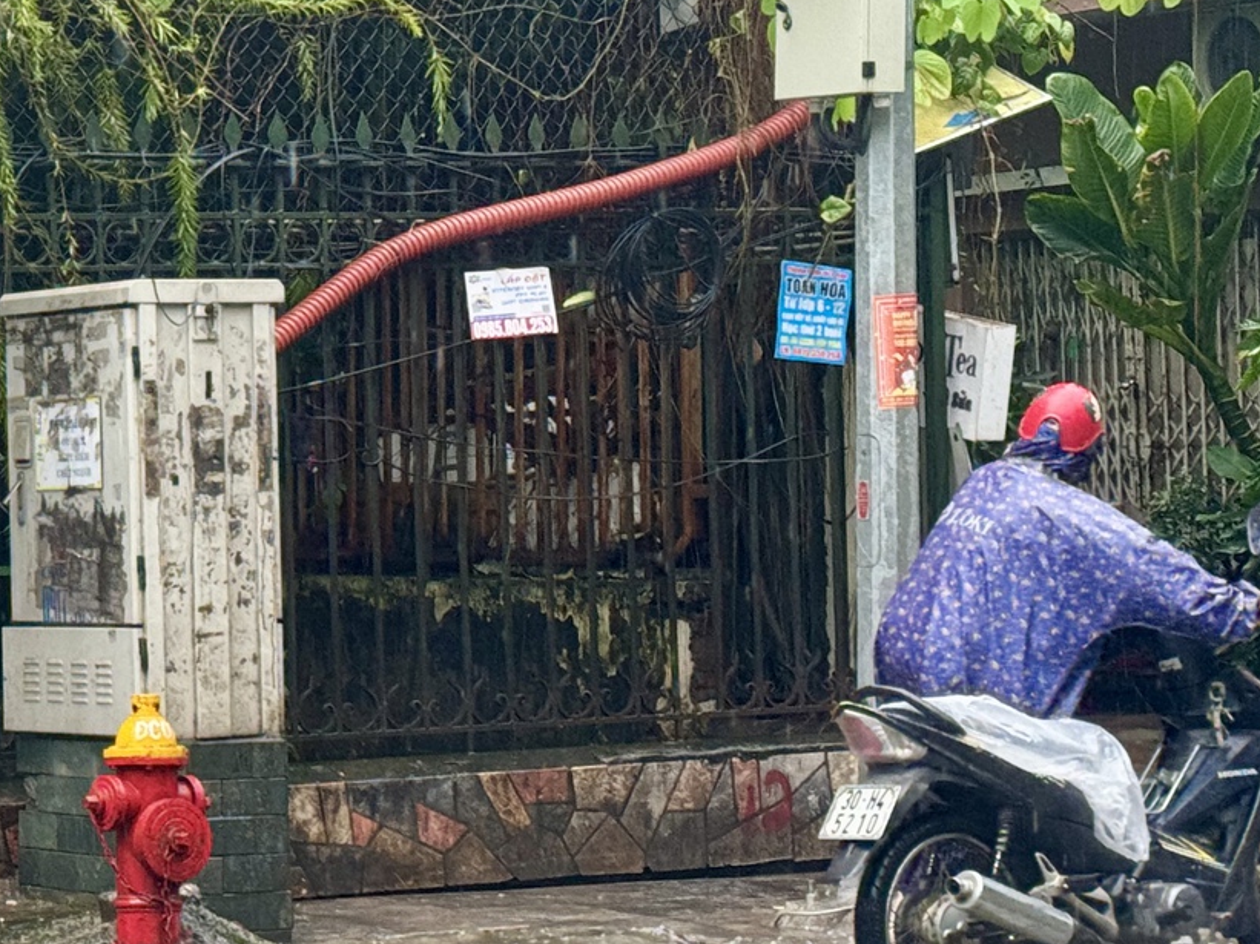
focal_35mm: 117
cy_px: 612
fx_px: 4257
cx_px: -176
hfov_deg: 16.3
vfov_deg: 12.6
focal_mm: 6.76
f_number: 1.78
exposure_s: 1/121
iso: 64
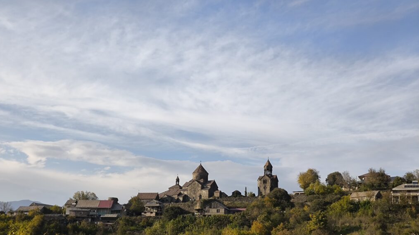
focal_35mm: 55
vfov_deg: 21.8
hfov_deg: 37.9
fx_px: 611
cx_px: 208
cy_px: 144
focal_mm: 7.1
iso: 50
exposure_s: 1/722
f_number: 1.9
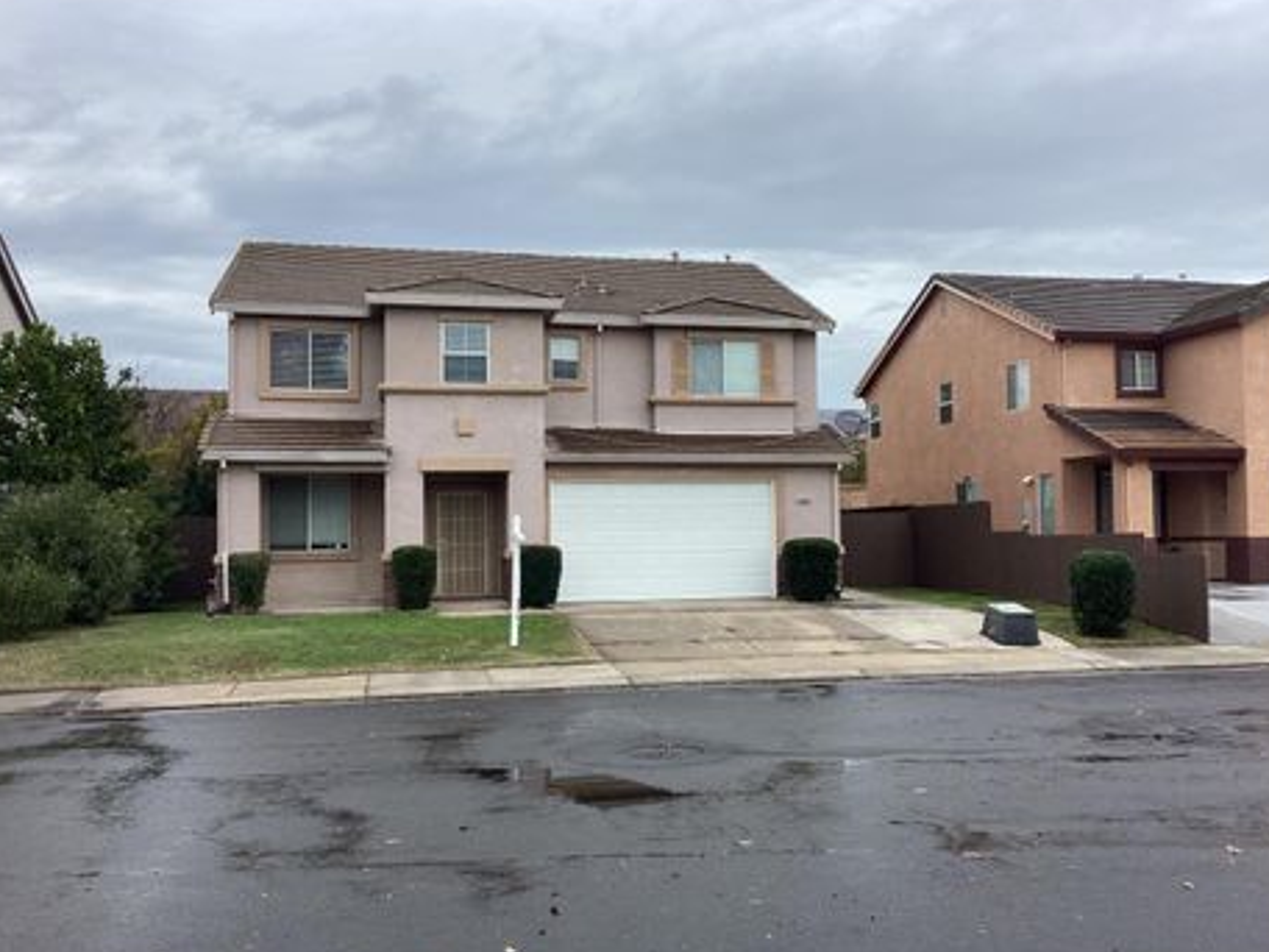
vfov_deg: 41.8
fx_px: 1246
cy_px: 480
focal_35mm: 34
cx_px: 665
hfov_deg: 53.9
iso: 25
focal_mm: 3.3
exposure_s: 1/479
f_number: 2.4
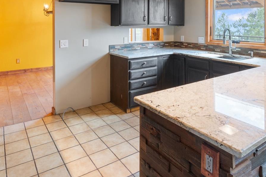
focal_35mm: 27
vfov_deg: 44.7
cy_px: 27
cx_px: 128
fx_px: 199
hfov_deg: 67.4
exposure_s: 1/2.5
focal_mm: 10
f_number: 9
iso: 250
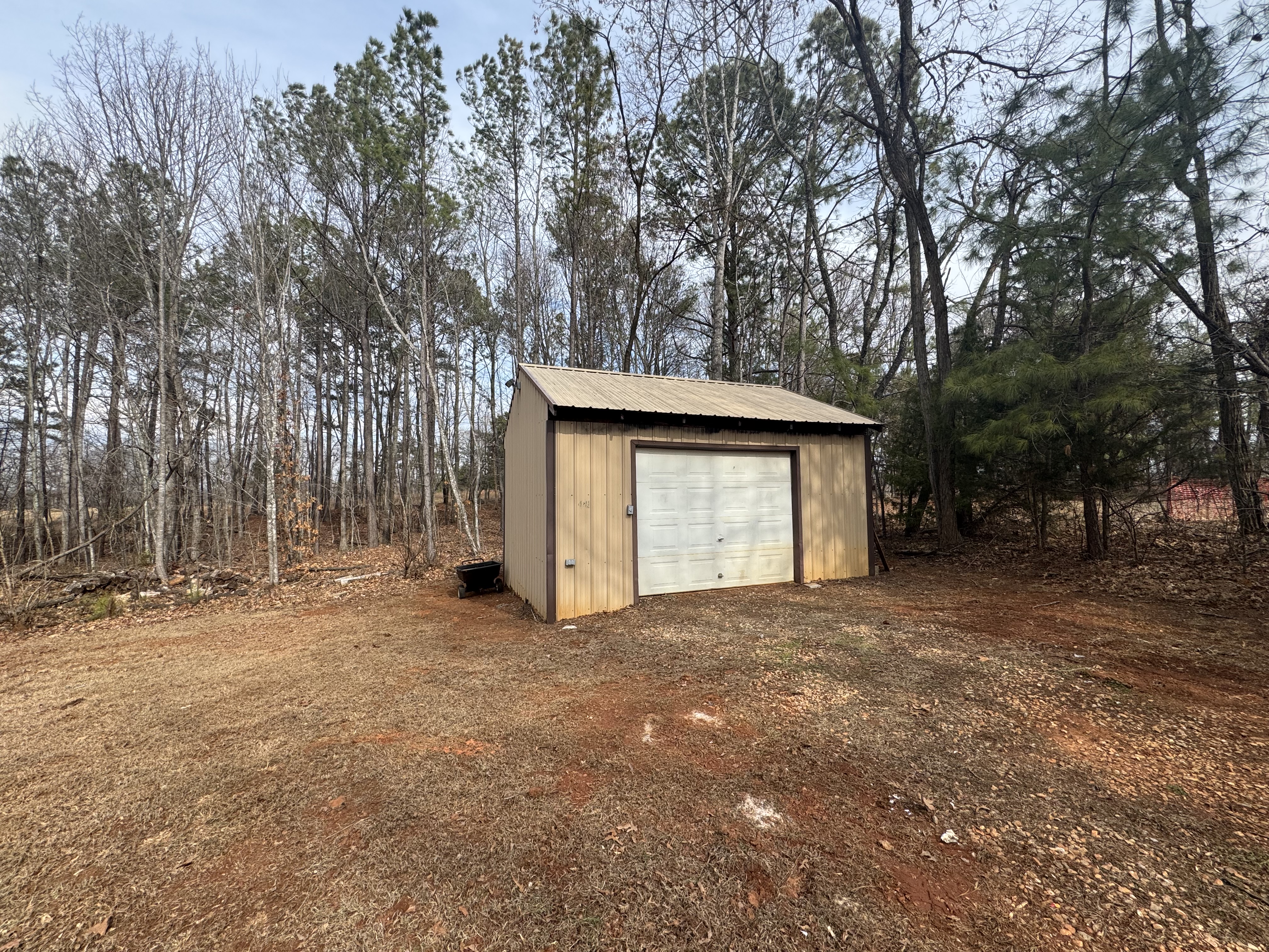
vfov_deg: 85.7
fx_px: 513
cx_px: 634
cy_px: 476
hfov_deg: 102.1
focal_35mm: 14
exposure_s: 1/1198
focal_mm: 2.22
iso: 50
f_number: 2.2
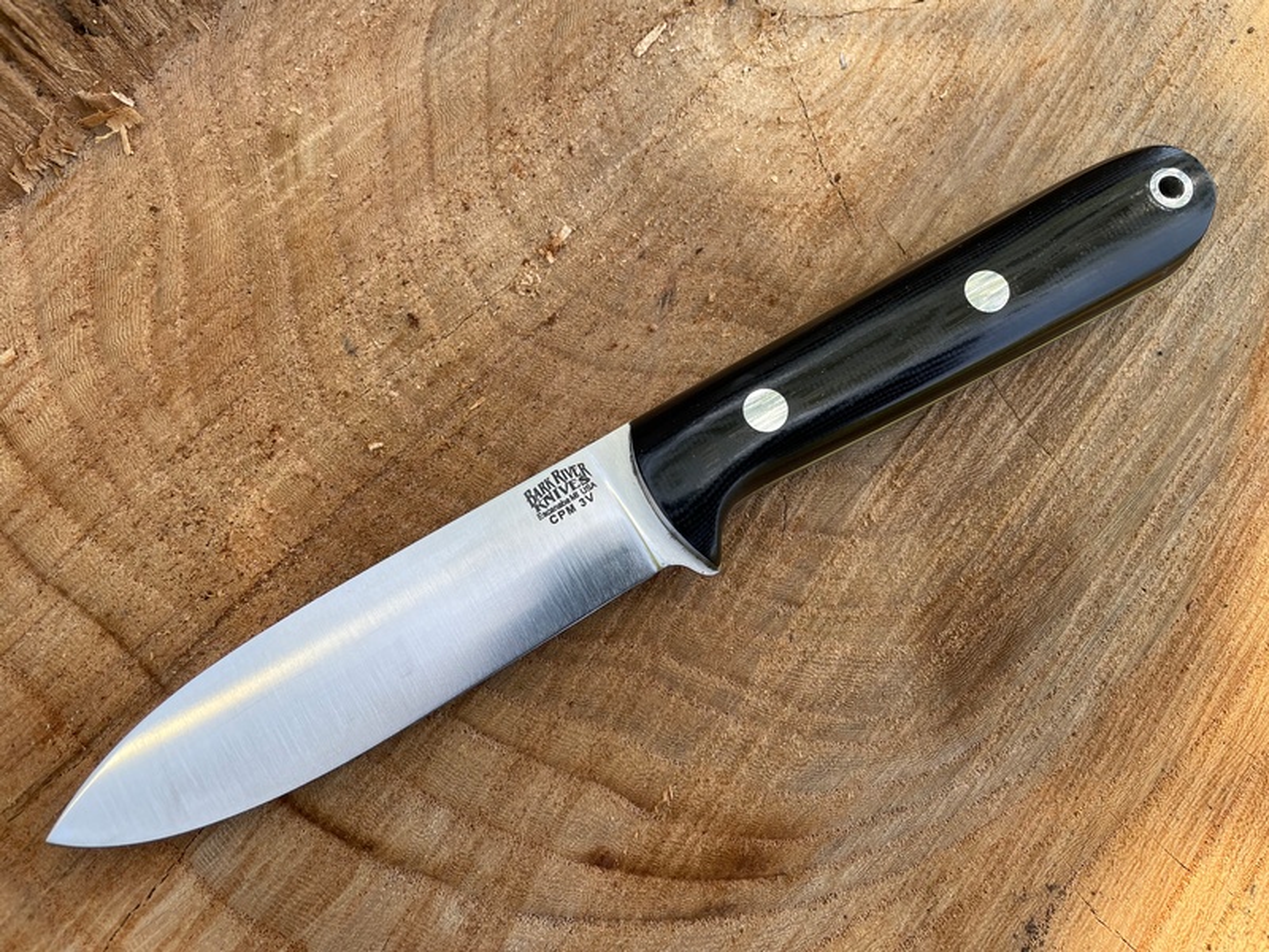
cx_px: 634
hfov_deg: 67.3
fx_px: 953
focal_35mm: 26
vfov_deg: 53.1
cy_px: 476
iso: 32
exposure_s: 1/303
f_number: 1.6
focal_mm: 4.2
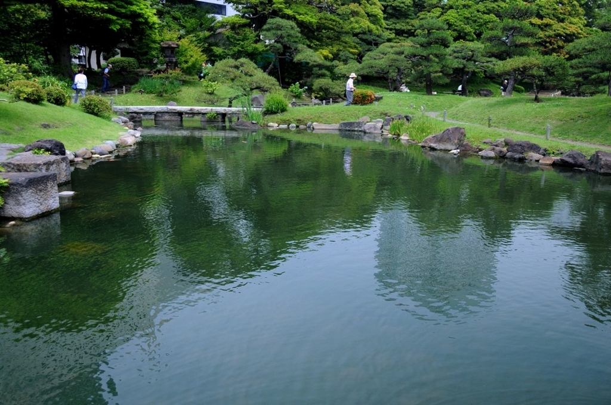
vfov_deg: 39.9
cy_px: 202
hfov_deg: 57.3
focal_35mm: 33
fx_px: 559
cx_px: 306
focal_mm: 22
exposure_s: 1/500
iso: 400
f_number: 3.8
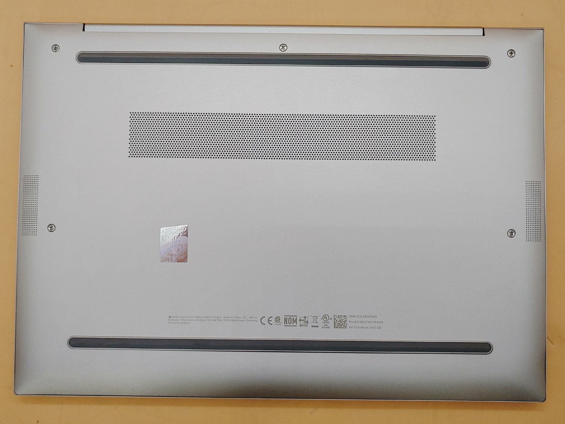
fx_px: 588
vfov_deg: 39.7
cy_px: 212
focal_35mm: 36
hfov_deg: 51.4
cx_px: 282
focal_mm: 4.36
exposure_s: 1/130
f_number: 1.8
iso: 50
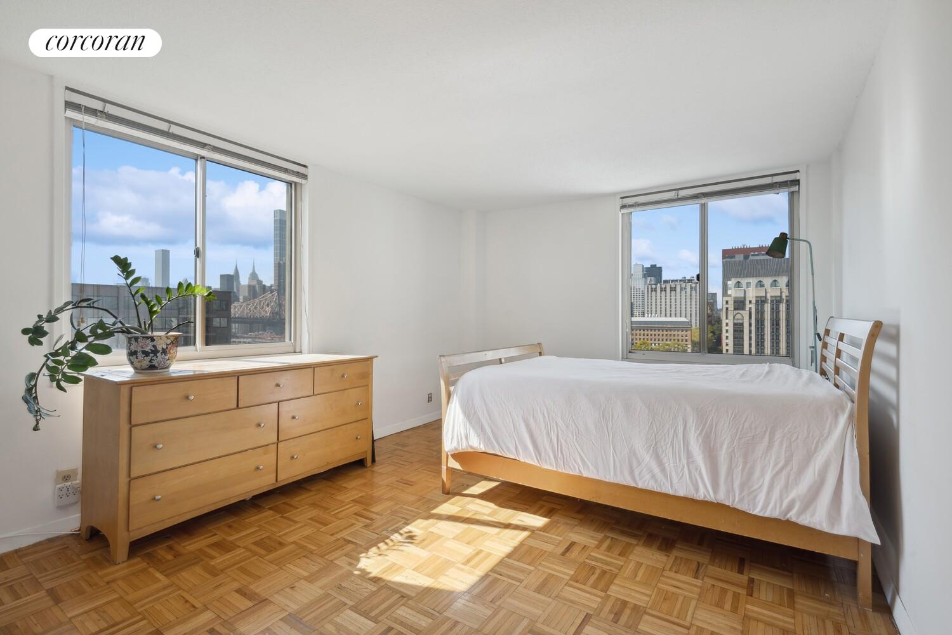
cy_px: 318
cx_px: 476
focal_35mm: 16
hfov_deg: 96.7
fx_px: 423
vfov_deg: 73.7
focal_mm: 16
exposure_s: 1/25
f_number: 11
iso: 200
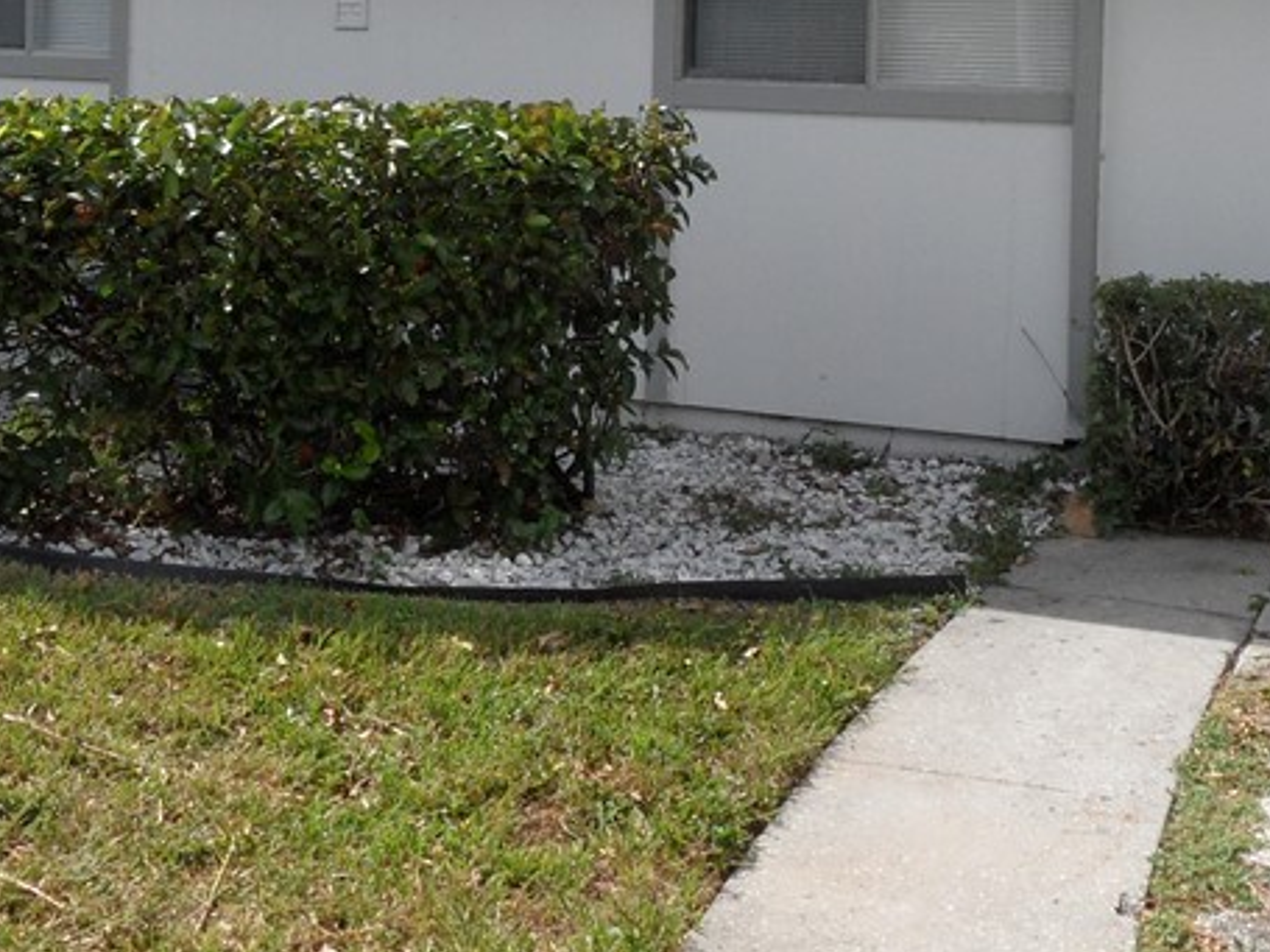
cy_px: 109
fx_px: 1981
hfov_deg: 35.5
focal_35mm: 54
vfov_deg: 26.2
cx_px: 659
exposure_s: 1/500
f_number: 4.6
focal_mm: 3.9
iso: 80
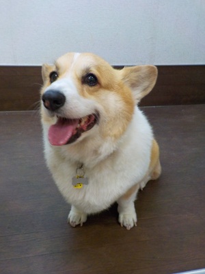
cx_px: 102
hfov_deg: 46.8
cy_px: 137
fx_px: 237
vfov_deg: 60.0
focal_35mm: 30
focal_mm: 4.1
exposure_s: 1/30
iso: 280
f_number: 3.3
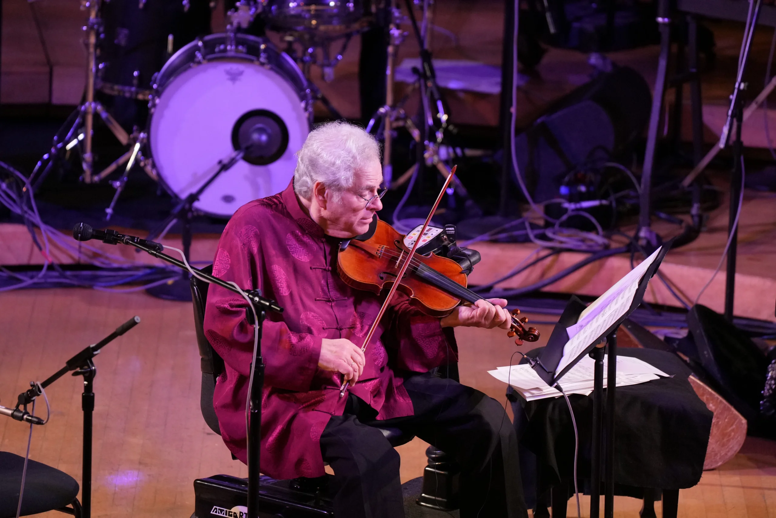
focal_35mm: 300
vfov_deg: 4.6
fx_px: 6467
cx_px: 388
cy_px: 259
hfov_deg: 6.9
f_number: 2.8
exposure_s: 1/800
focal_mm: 200
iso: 2500
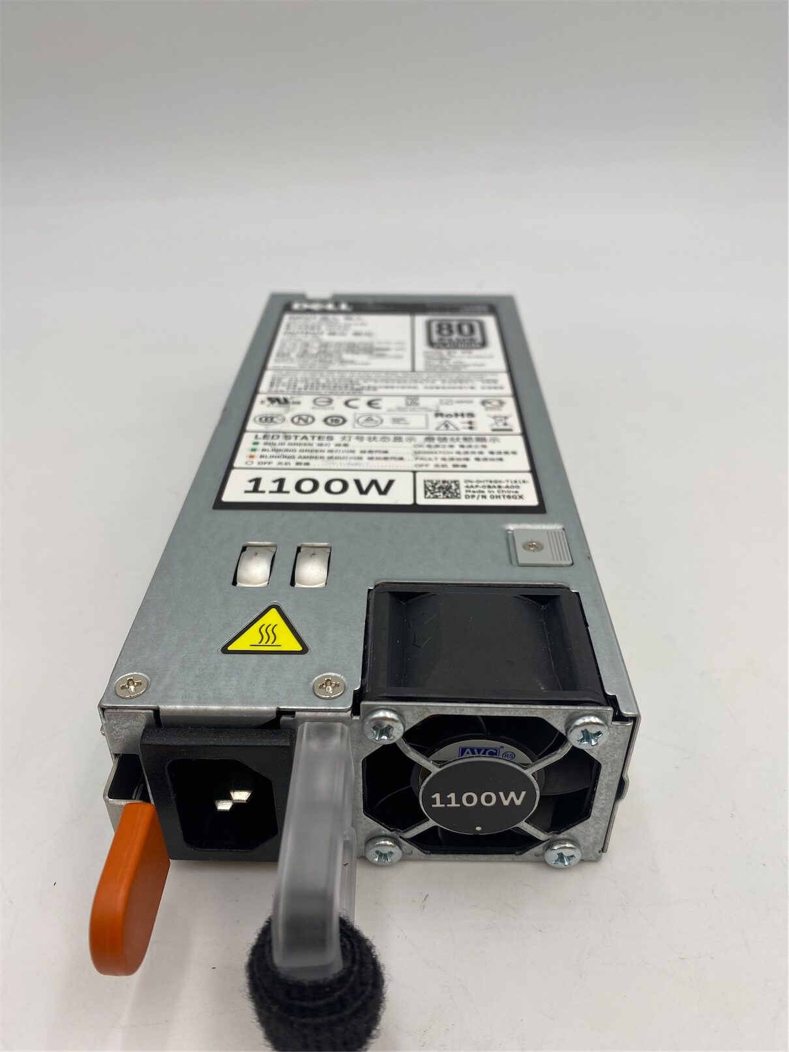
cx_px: 394
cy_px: 526
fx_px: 790
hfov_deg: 53.1
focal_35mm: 26
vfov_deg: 67.3
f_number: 1.8
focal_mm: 4.25
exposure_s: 1/128
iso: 32
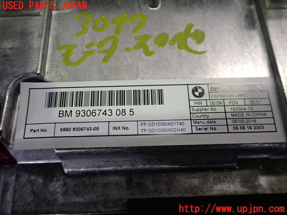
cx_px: 144
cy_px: 108
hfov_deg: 60.0
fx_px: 249
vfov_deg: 46.8
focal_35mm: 30
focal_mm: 5.4
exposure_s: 1/125
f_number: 2.3
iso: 400
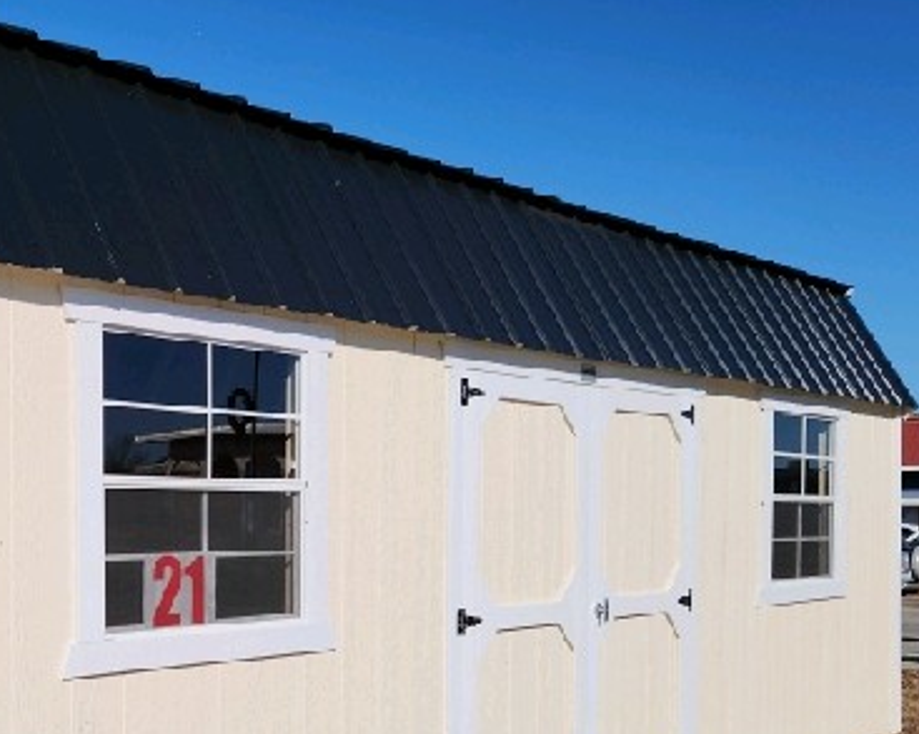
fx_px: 1332
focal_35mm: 49
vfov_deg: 30.3
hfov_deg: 36.6
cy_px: 551
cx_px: 168
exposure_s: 1/5000
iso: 20
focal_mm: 5.4
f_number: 1.8
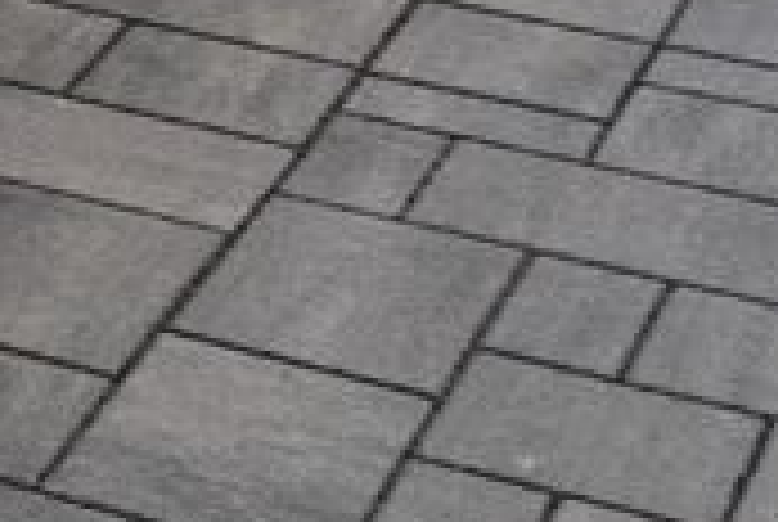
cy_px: -760
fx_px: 3962
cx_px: -1385
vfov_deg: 7.1
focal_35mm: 183
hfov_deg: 9.4
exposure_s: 1/160
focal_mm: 31
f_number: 5.6
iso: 100
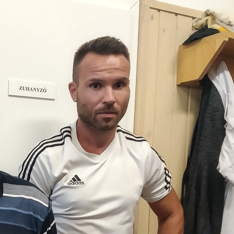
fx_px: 497
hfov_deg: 25.6
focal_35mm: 65
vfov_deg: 25.3
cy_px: 231
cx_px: 21
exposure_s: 1/20
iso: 400
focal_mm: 3.82
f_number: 2.2
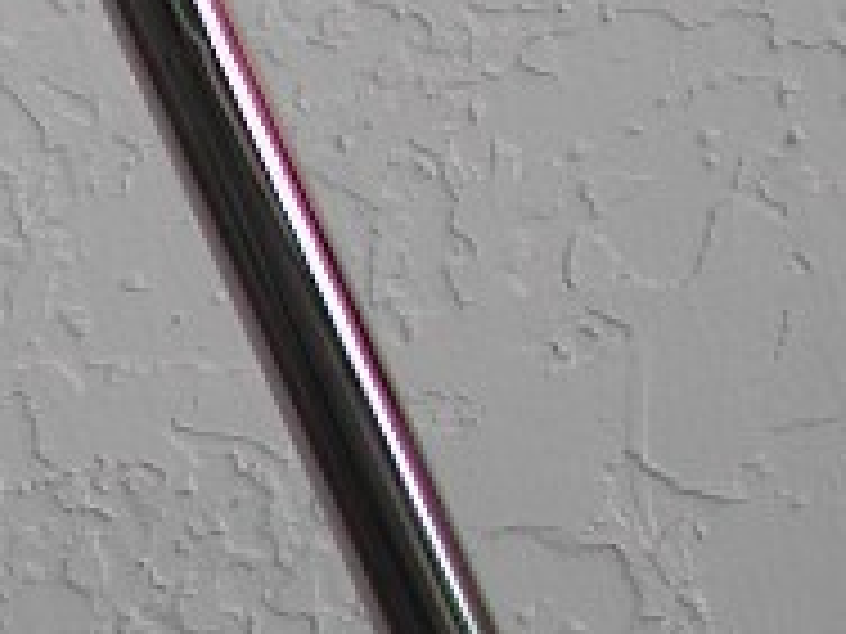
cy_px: 391
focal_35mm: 182
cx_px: -1123
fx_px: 4448
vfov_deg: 8.2
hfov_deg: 9.7
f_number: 2.8
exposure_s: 1/31.1
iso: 100
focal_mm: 8
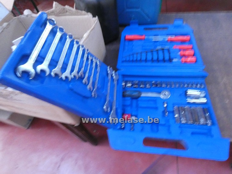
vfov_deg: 66.0
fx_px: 134
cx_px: 116
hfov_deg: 81.7
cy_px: 87
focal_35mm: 20
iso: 1600
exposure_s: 1/15
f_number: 8
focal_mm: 3.6
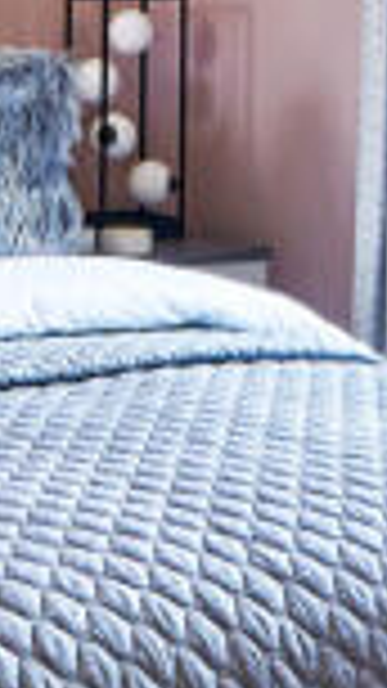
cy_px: 47
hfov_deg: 14.2
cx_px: 32
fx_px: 1533
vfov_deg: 24.5
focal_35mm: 84
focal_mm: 8
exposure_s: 1/10
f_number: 7.1
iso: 200
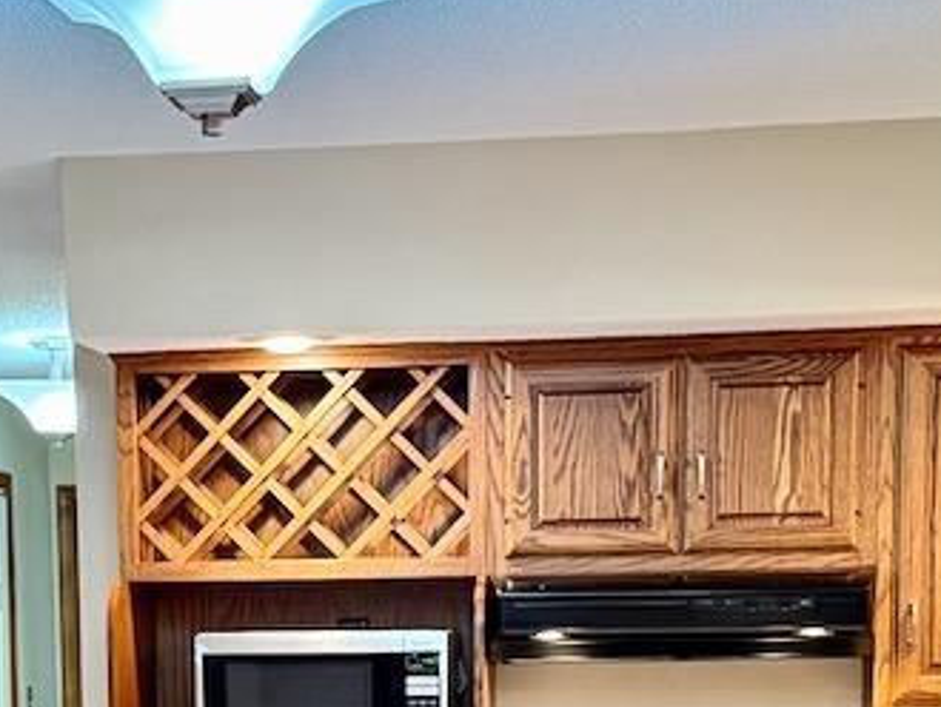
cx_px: 299
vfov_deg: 15.3
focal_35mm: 93
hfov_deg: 21.0
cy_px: 872
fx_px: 2530
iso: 640
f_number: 1.78
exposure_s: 1/40
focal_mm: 6.76
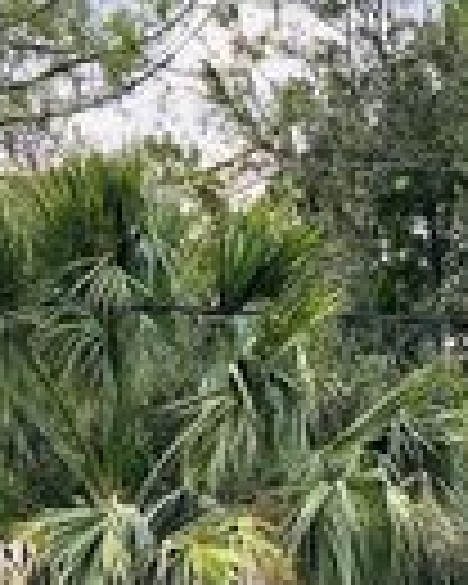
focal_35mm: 90
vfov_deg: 21.1
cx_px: 292
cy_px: 439
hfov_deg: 17.1
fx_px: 1558
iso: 80
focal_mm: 6.86
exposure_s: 1/729
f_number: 1.78
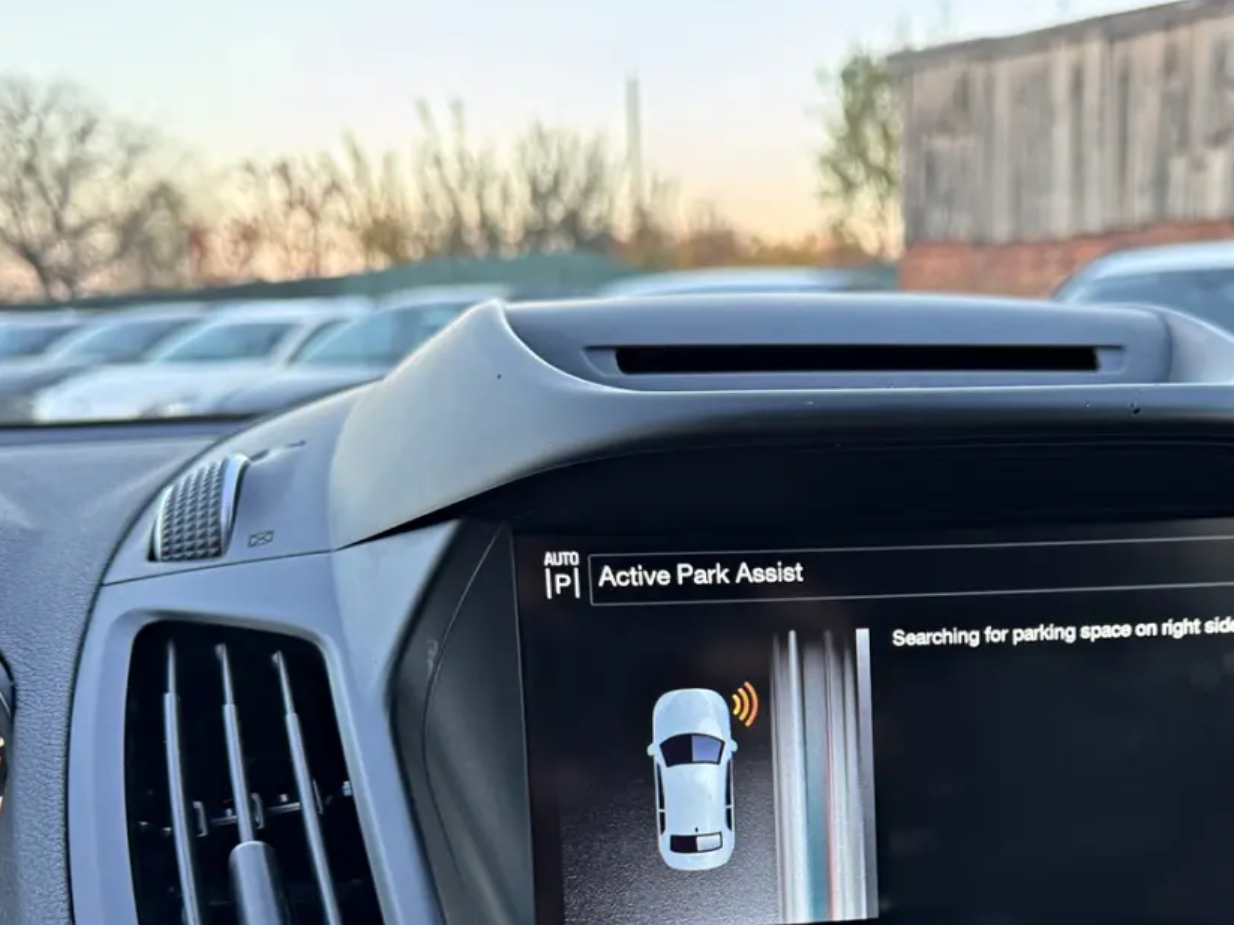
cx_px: 856
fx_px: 1497
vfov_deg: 33.0
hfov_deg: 43.9
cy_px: 784
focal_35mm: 42
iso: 200
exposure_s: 1/86
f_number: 1.78
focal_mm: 6.76
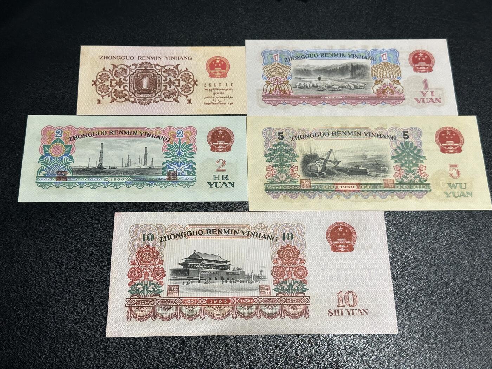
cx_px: 246
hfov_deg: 39.7
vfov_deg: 30.3
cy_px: 184
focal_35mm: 48
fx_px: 682
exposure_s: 1/50
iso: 100
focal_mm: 6.86
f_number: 1.78
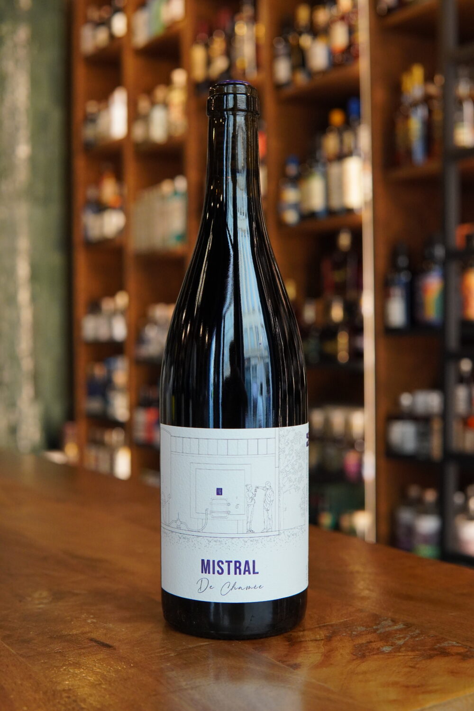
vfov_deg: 43.6
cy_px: 356
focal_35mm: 45
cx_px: 237
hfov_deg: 29.9
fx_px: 889
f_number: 4
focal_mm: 30
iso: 1600
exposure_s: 1/160
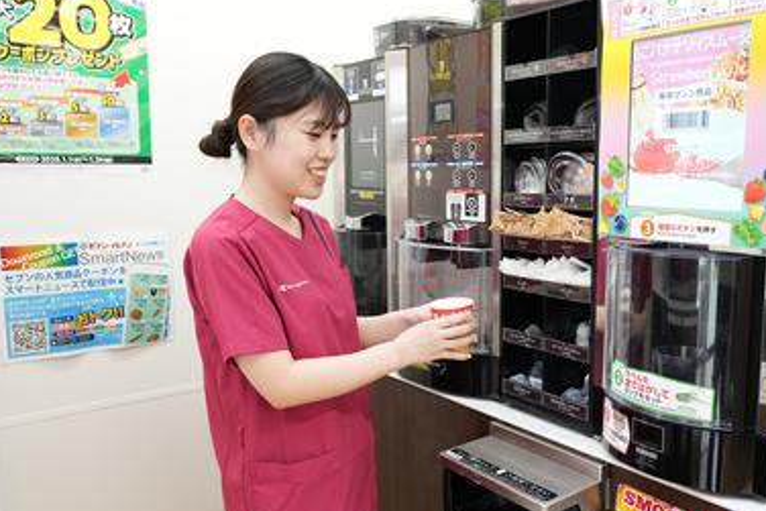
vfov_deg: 38.9
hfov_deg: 55.8
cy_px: 260
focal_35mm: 34
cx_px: 401
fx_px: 724
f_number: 5
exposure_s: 1/100
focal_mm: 32
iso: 1600
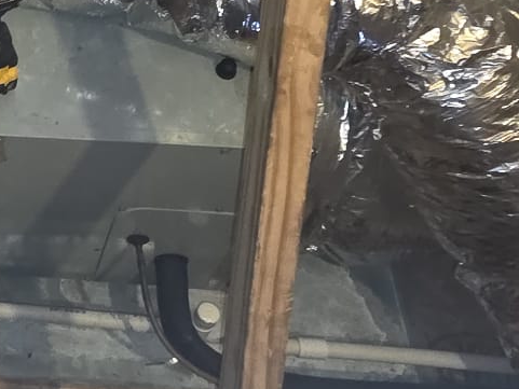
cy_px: 19
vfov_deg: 25.9
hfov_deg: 30.5
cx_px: -94
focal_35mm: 54
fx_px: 810
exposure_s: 1/9.99
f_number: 2.2
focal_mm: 2.2
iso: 1600
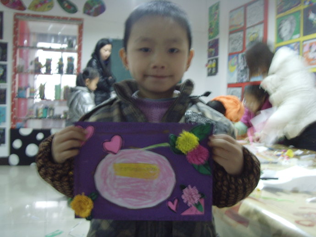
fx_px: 356
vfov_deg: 36.8
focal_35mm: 39
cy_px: 118
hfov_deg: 47.9
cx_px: 158
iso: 200
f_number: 3.5
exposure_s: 1/3
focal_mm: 6.6
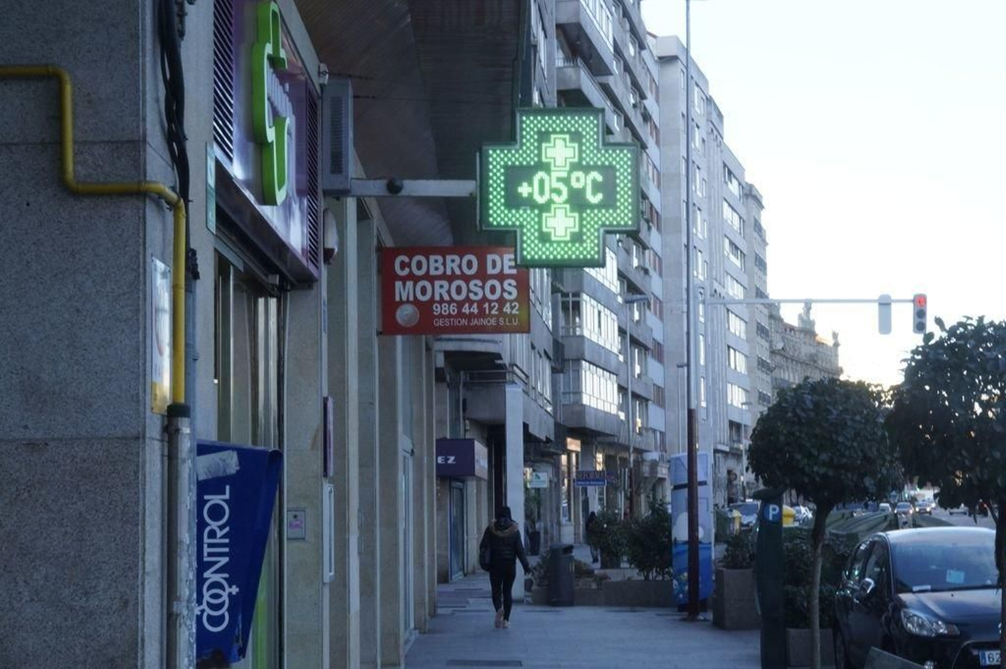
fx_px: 2094
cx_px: 503
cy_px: 334
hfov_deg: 27.0
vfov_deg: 18.2
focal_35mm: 75
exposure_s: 1/15
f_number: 29
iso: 800
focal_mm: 50
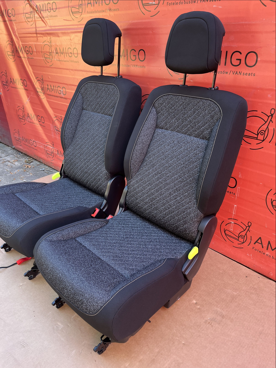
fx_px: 276
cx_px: 138
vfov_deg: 67.3
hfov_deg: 53.1
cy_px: 184
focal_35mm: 26
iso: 80
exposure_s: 1/121
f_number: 1.6
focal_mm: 5.1
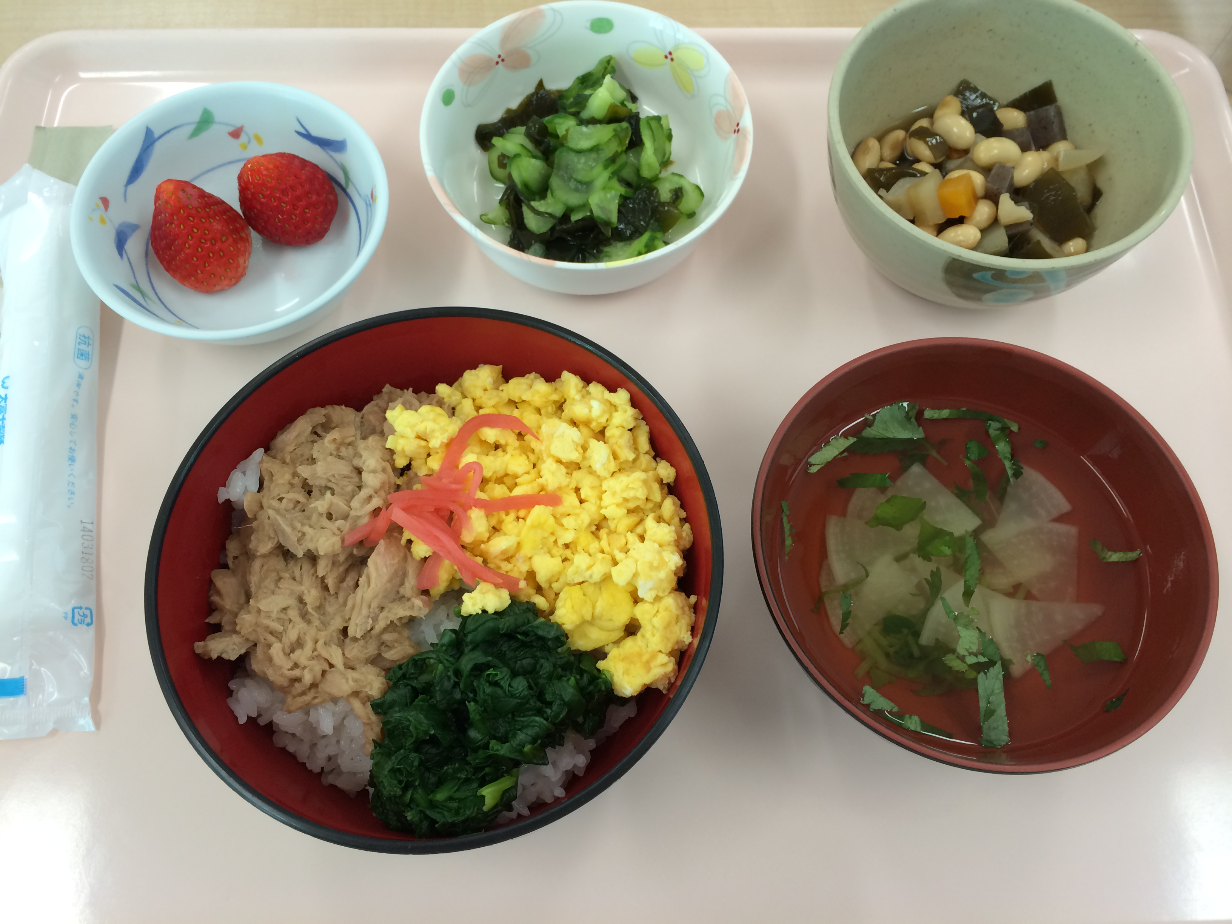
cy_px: 462
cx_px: 616
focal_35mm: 30
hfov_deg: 60.0
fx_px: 1068
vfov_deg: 46.8
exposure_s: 1/40
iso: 40
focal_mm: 4.12
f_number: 2.2
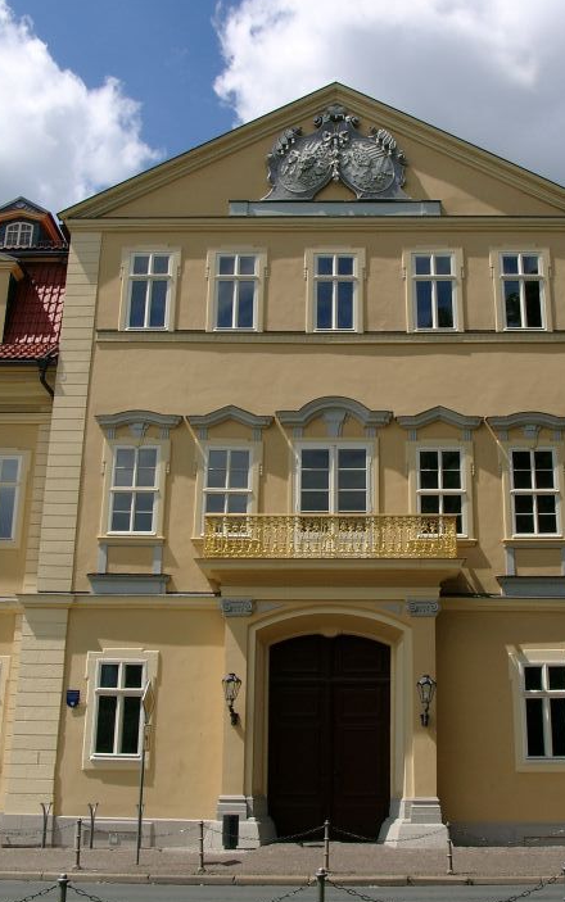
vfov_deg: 48.2
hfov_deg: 31.2
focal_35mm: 41
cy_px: 445
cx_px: 349
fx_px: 1009
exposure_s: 1/719
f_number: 5.6
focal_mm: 7.13
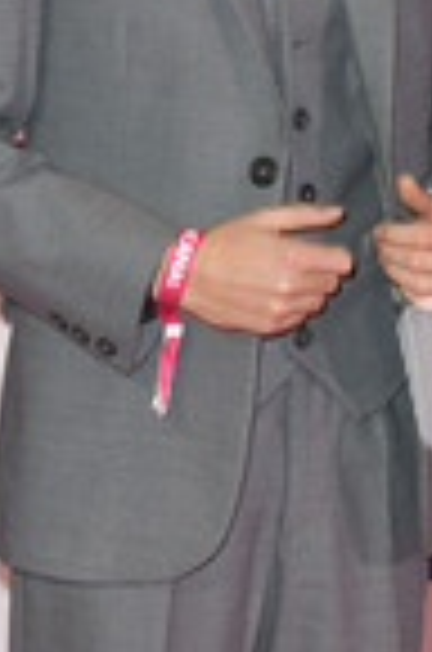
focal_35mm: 182
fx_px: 3292
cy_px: 121
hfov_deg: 7.5
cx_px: 220
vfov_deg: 11.3
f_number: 5.6
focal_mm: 66
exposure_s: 1/125
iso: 800
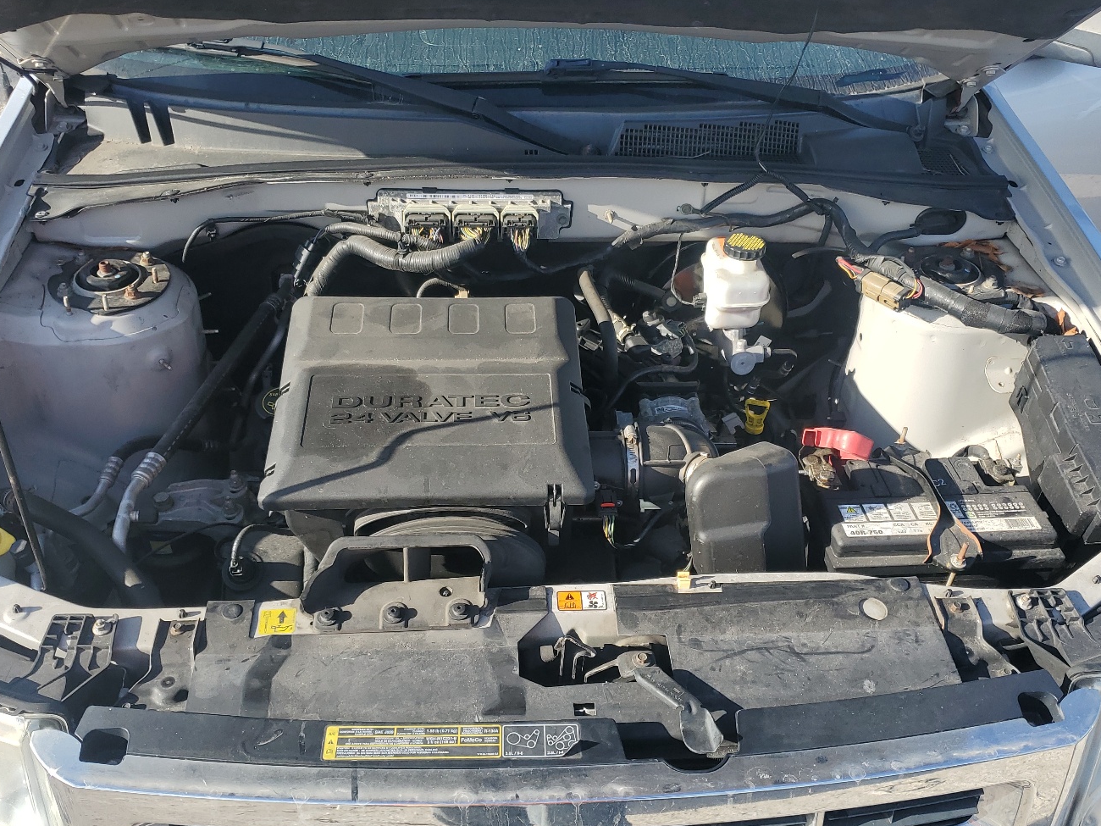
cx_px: 560
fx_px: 1018
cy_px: 419
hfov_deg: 56.8
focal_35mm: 32
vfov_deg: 44.2
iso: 50
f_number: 1.5
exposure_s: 1/1250
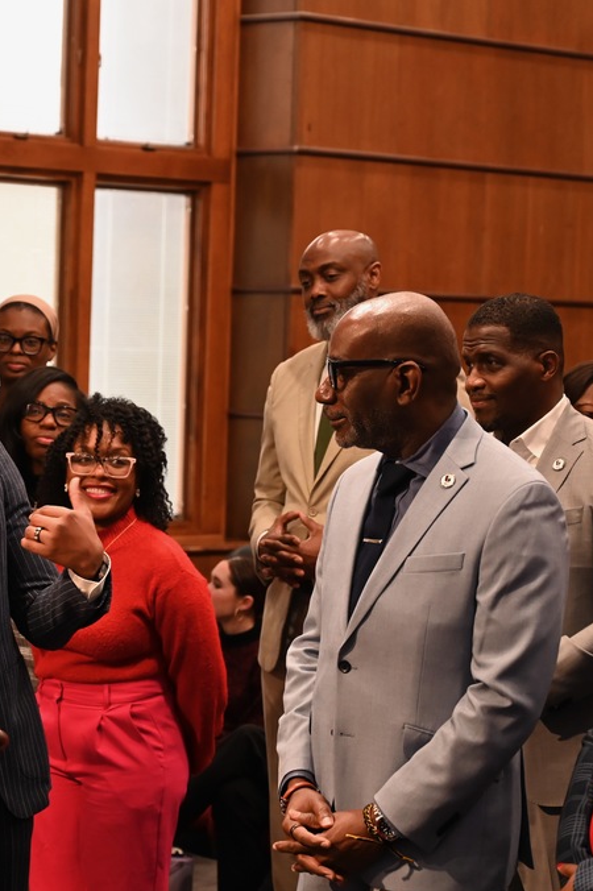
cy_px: 446
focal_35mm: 106
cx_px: 119
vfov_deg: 19.3
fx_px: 2622
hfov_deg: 12.8
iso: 3200
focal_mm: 70
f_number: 5
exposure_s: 1/160
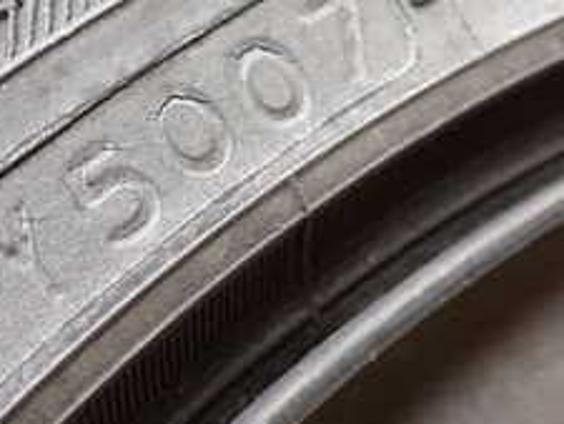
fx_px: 1304
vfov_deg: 18.4
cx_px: 133
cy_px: 223
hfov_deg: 24.1
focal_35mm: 80
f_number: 2.3
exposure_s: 1/500
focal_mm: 5.4
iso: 1250
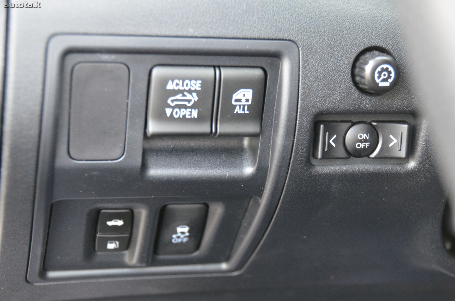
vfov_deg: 17.4
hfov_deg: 26.0
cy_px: 150
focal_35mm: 78
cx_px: 228
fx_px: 984
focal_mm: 52
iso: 1600
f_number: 4.8
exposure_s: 1/80
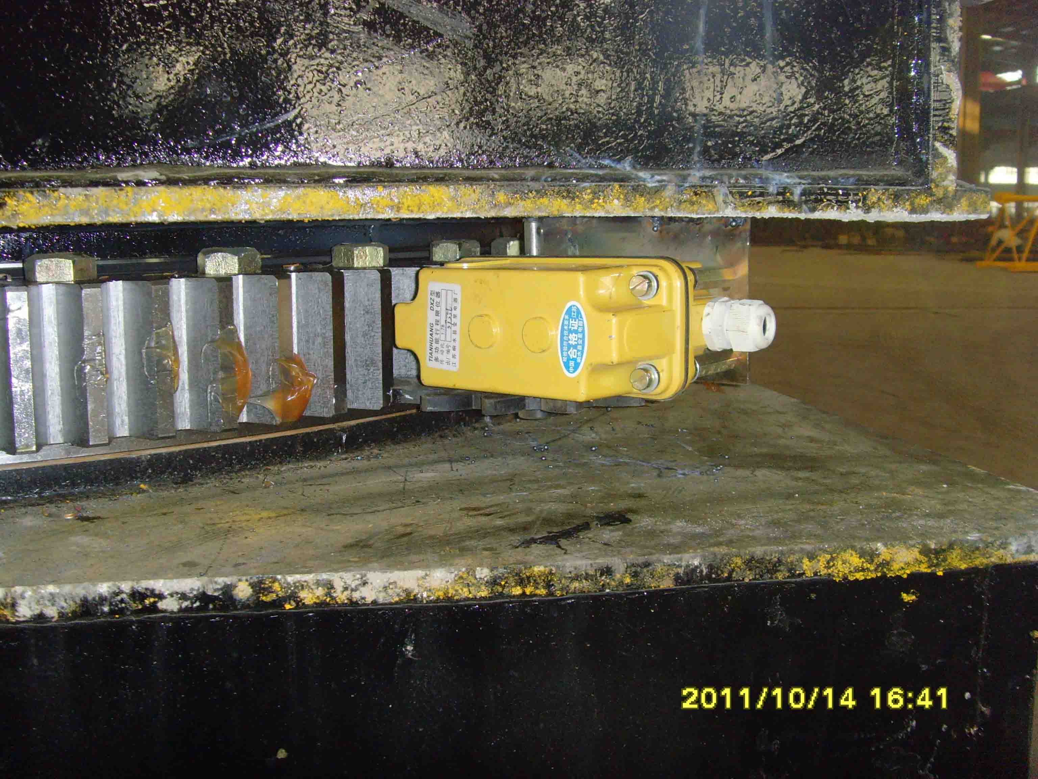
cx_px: 519
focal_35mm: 39
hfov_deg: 47.9
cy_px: 390
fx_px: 1169
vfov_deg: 36.8
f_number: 3.5
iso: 200
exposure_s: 1/45
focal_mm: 6.6
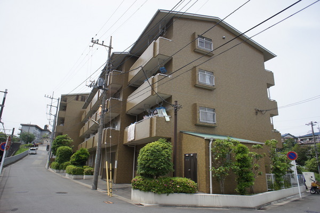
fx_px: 213
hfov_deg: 73.8
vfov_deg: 53.1
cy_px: 106
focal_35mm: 24
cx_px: 160
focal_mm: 16
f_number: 6.3
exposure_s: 1/640
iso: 200
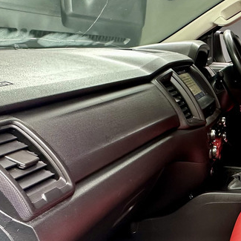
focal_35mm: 39
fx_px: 307
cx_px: 300
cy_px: 156
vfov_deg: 42.4
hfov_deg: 33.4
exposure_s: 1/99
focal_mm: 2.22
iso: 320
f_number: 2.2
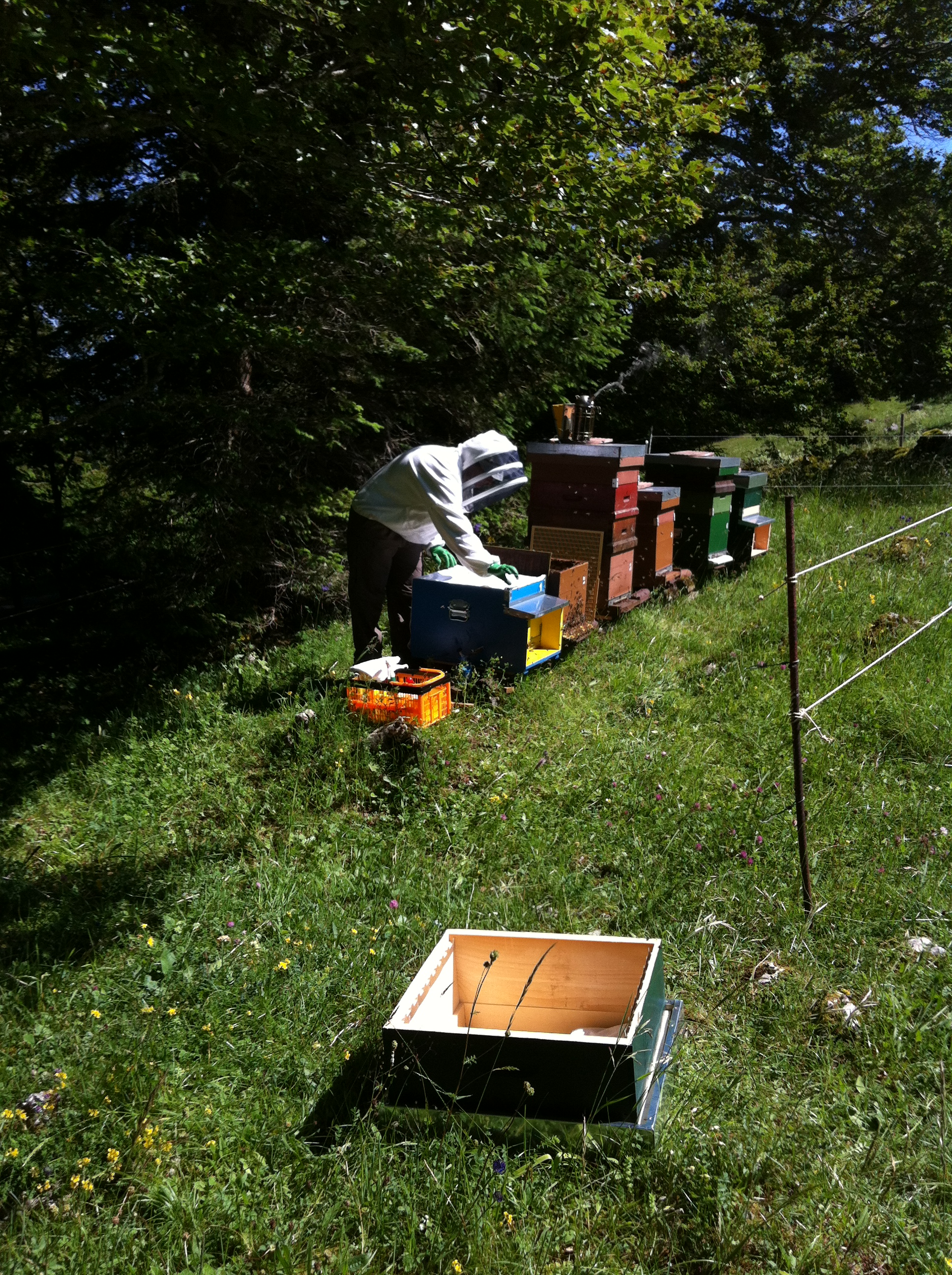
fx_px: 1287
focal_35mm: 35
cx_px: 476
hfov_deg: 40.6
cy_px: 638
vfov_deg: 52.7
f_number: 2.8
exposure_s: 1/958
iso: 80
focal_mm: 3.85
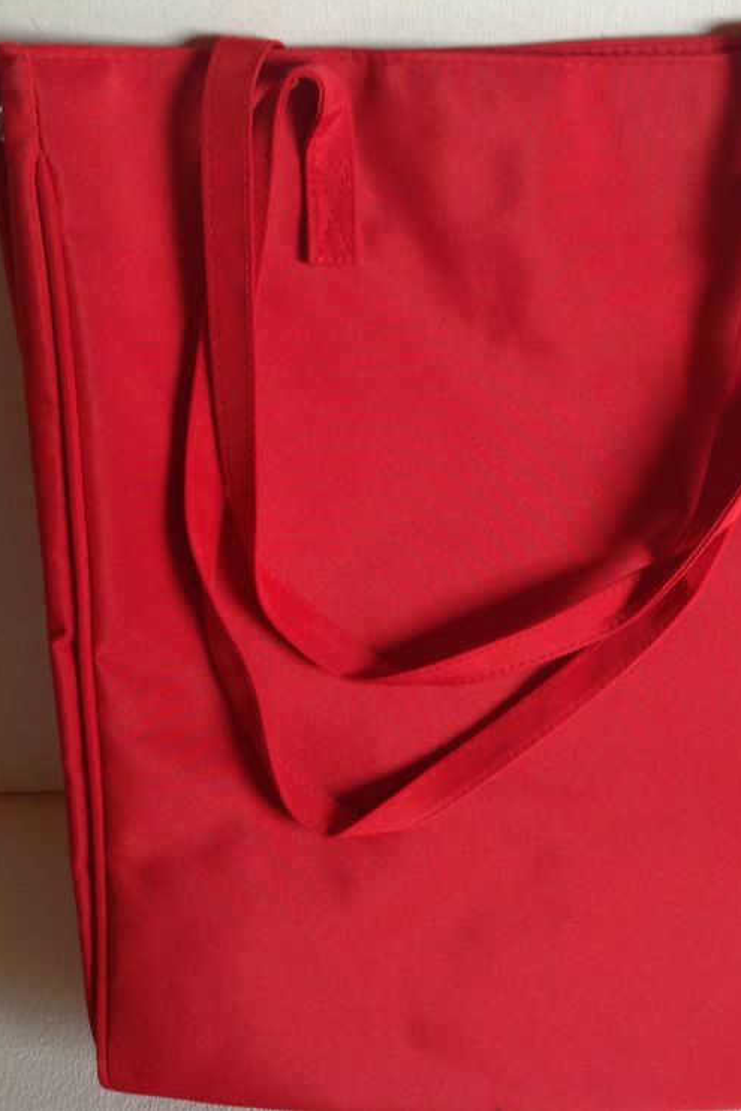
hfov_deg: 27.2
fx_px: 1512
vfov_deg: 40.3
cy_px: 553
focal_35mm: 49
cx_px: 549
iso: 125
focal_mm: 4.28
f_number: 2.4
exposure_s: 1/15
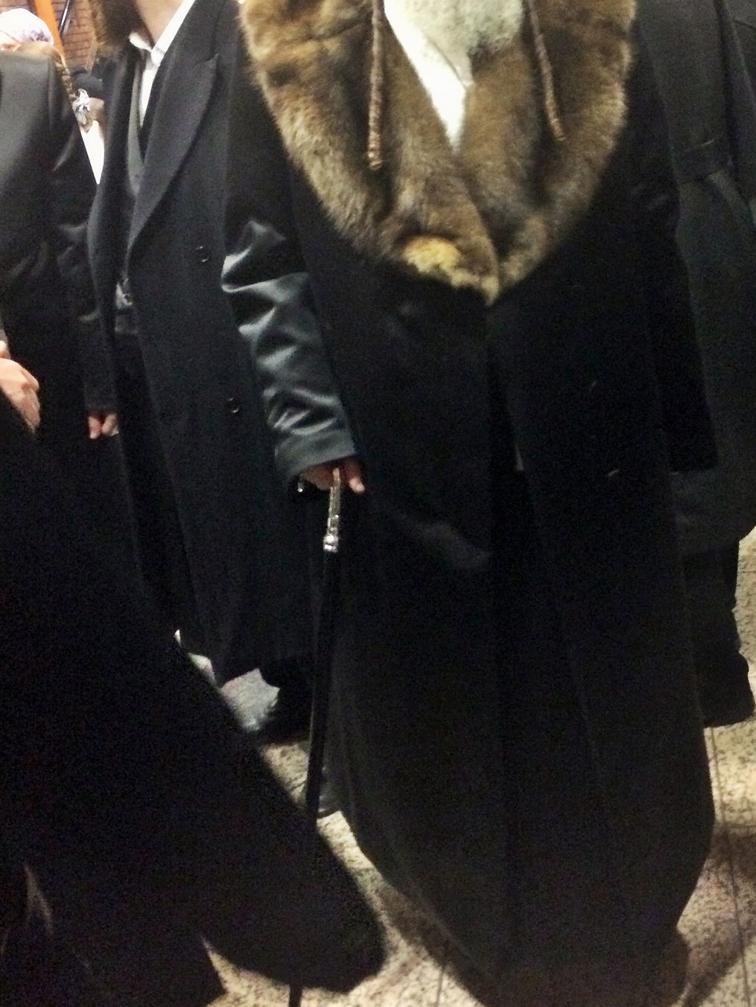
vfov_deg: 46.6
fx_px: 1165
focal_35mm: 40
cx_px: 492
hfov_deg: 35.7
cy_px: 415
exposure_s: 1/15
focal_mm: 4.15
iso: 500
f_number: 2.2
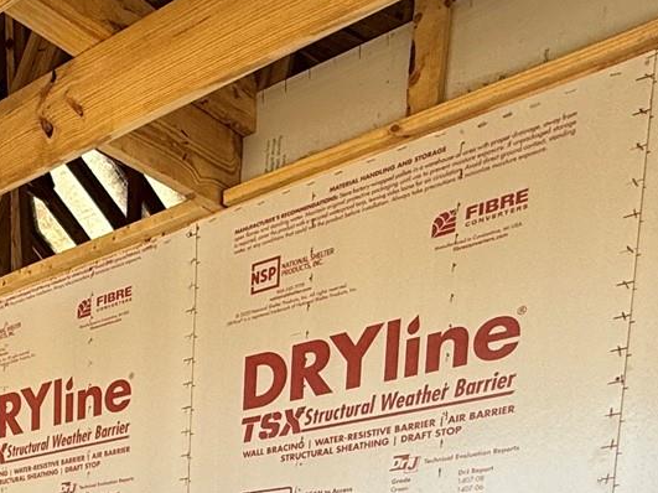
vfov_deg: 20.8
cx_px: -67
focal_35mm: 54
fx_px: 1026
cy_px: 832
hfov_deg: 31.5
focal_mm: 2.22
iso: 50
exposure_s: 1/169
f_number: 2.2
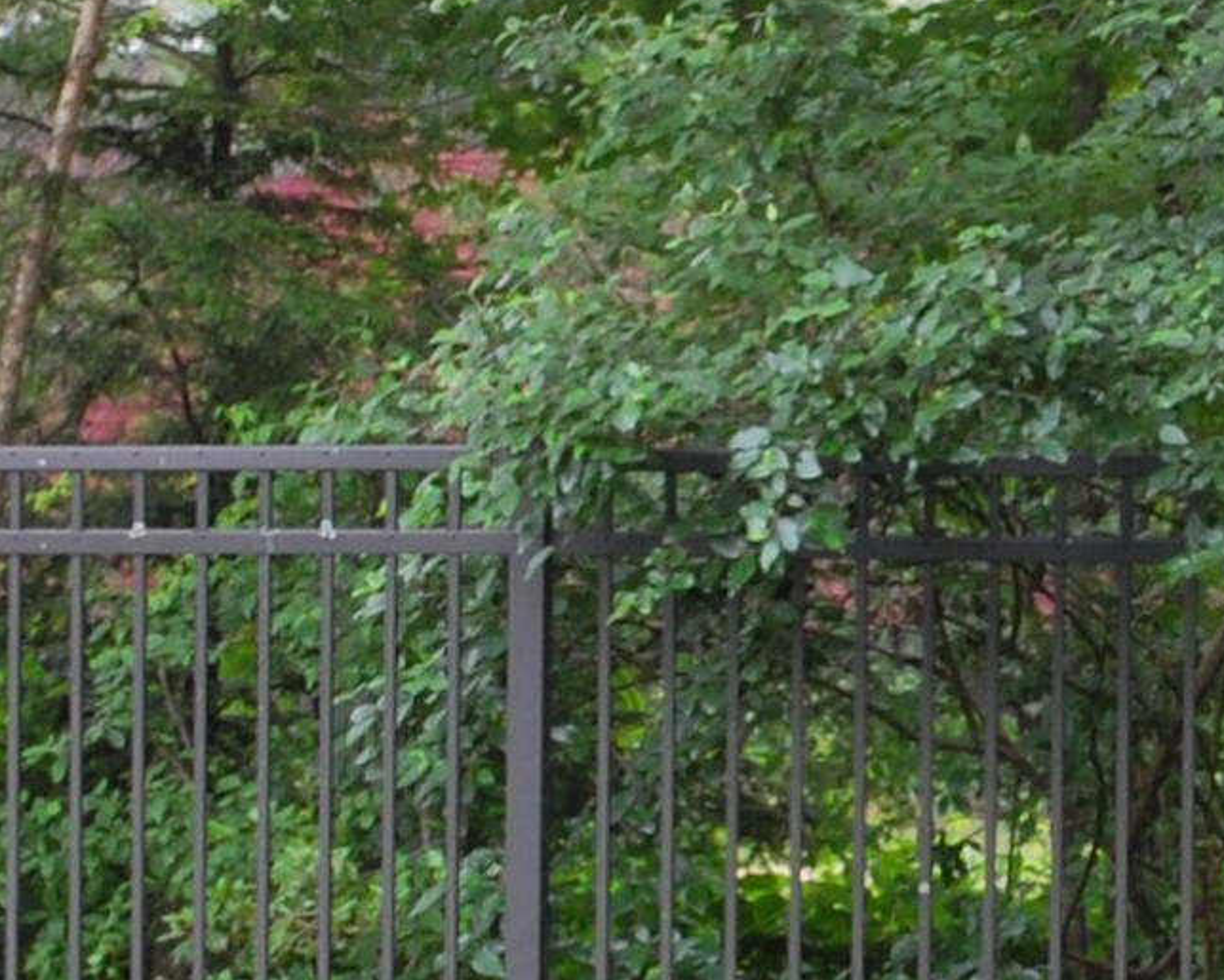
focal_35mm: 190
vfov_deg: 8.1
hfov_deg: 10.1
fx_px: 6893
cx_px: 1117
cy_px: 626
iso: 400
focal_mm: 29
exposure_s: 1/30
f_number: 5.6
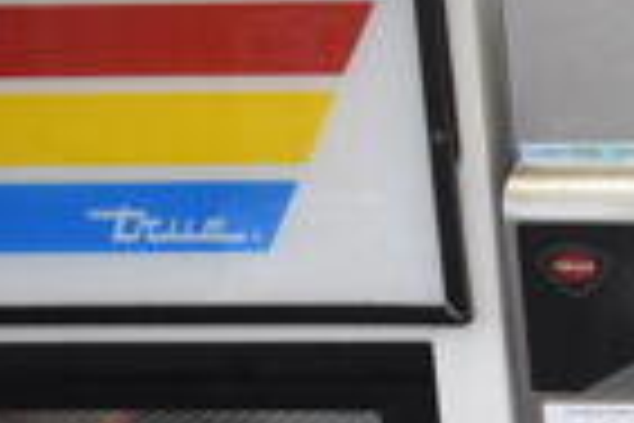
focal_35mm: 143
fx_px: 2518
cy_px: 891
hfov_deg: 13.1
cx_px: 1111
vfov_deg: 9.0
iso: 2000
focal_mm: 22
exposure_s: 1/125
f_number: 3.8
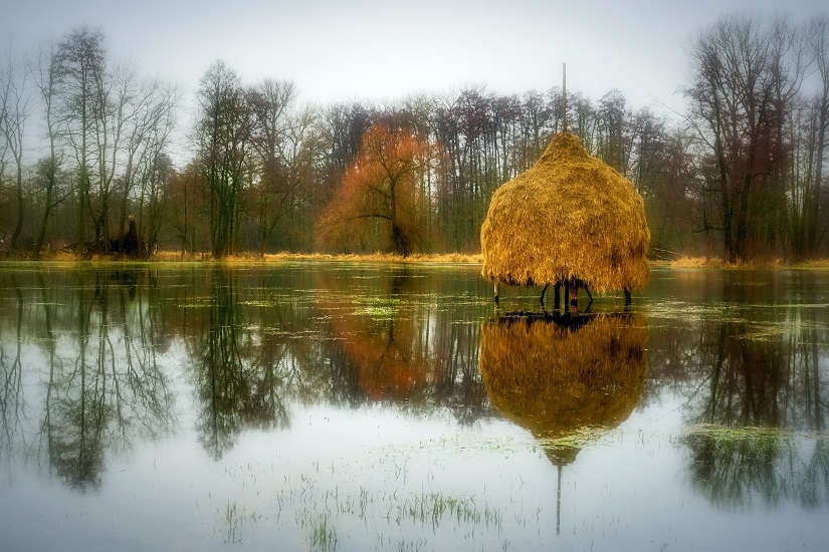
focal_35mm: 52
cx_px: 414
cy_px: 276
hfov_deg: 37.9
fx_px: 1209
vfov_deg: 25.8
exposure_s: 1/25
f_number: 6.3
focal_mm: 35
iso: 100
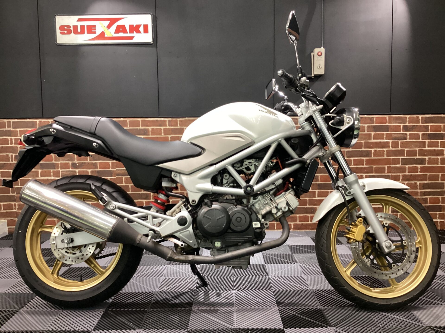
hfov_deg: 58.4
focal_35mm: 31
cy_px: 166
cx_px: 222
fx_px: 399
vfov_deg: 45.4
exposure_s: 1/40
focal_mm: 3.3
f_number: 2.4
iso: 320
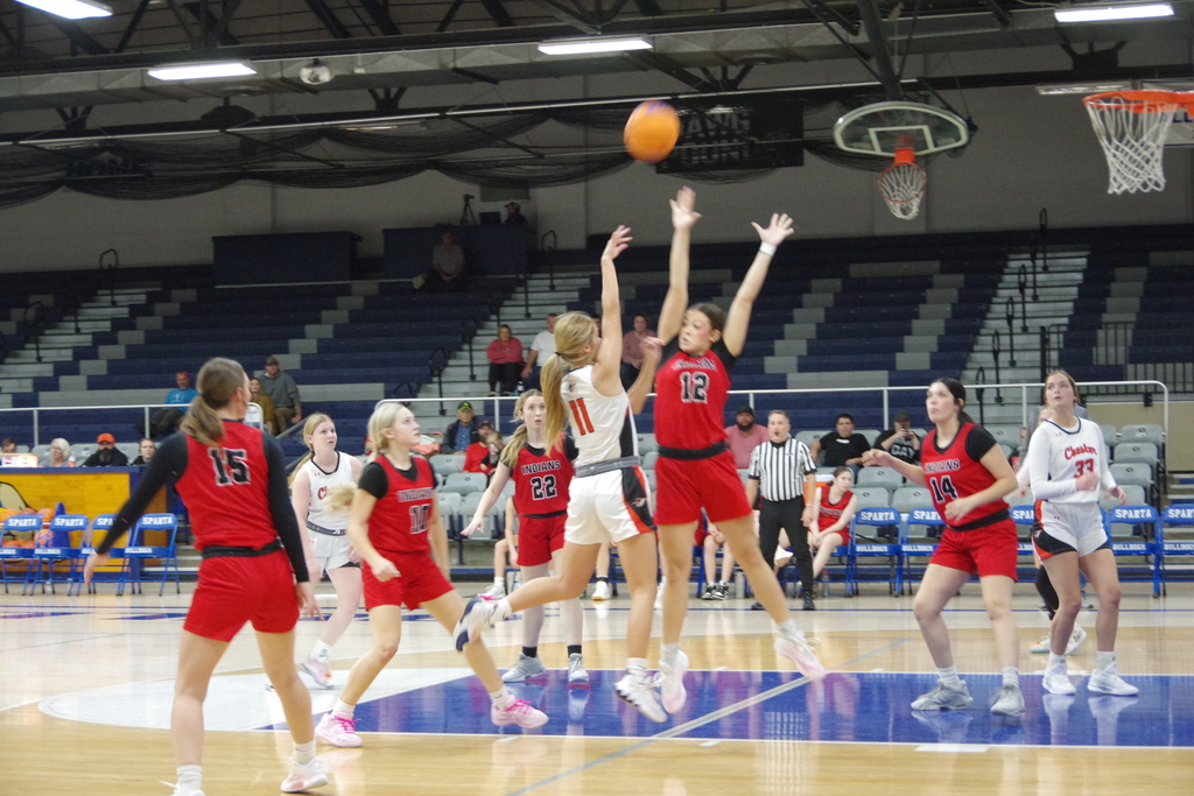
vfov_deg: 18.9
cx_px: 597
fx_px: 2388
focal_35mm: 72
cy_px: 398
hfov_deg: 28.1
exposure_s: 1/80
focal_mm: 48
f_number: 5.6
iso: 3200
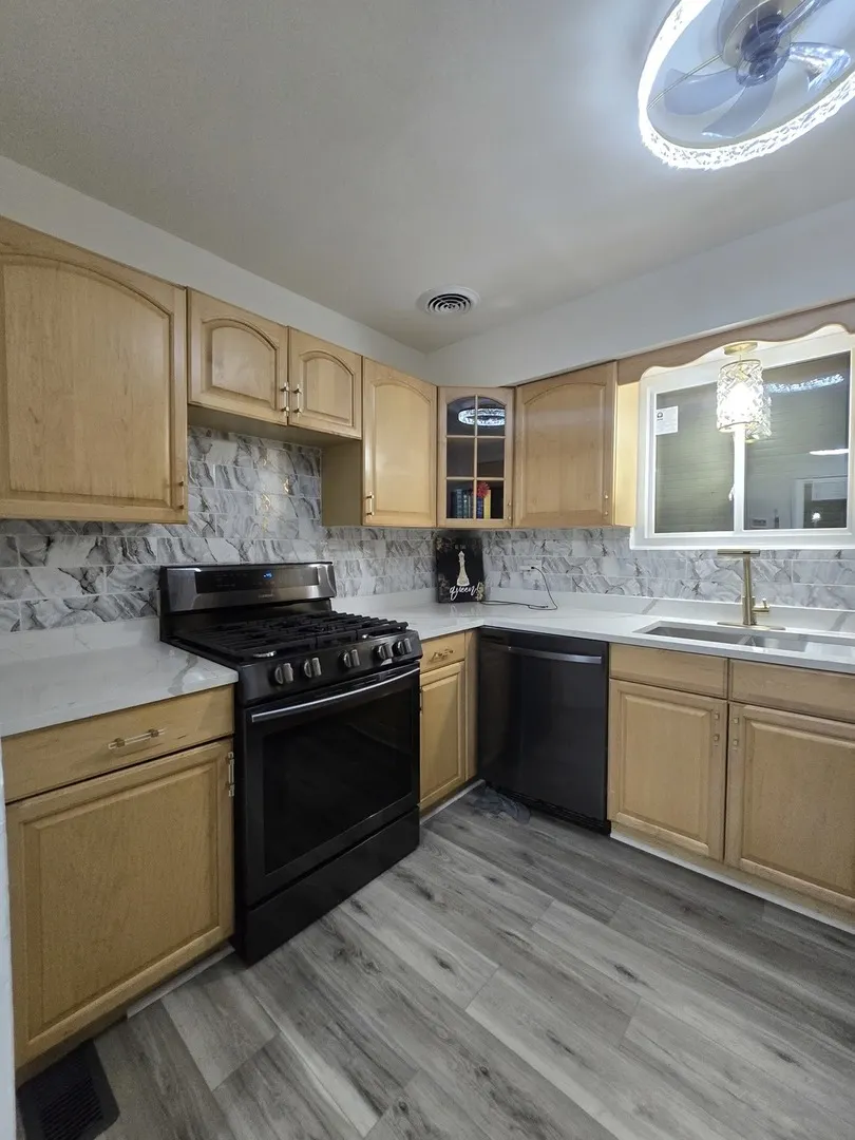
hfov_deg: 89.9
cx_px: 428
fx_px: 428
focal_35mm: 13
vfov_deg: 106.2
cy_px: 570
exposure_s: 1/60
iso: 500
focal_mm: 2.2
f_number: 2.2
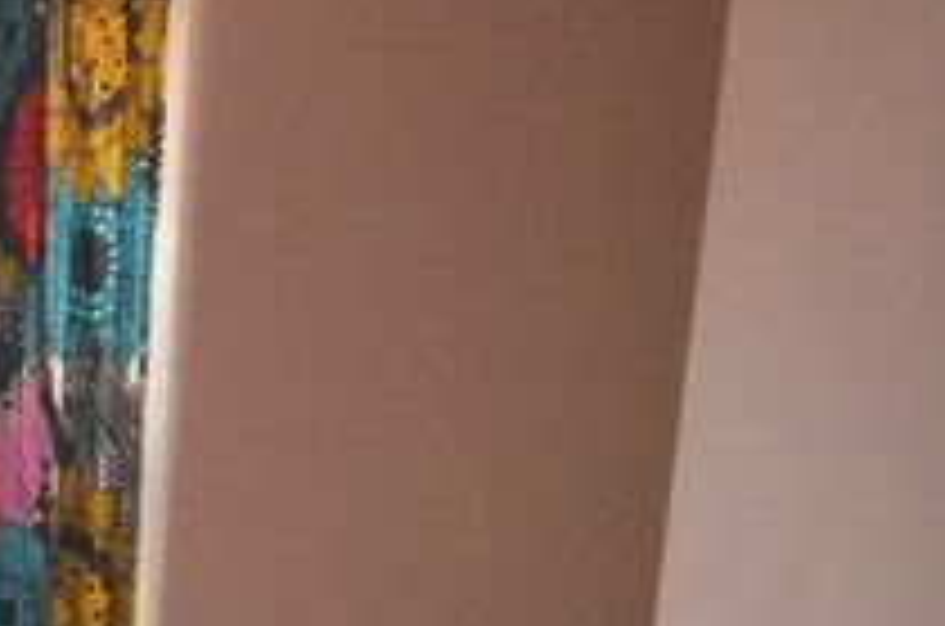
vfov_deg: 26.0
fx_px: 1310
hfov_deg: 30.5
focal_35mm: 50
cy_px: 563
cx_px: -310
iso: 720
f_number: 4
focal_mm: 10
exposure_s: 1/60
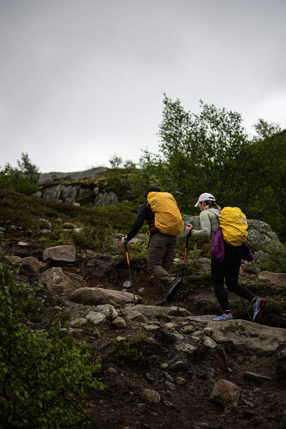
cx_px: 143
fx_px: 833
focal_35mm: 70
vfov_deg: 28.8
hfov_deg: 19.5
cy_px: 214
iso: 200
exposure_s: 1/250
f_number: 2.8
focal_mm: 70
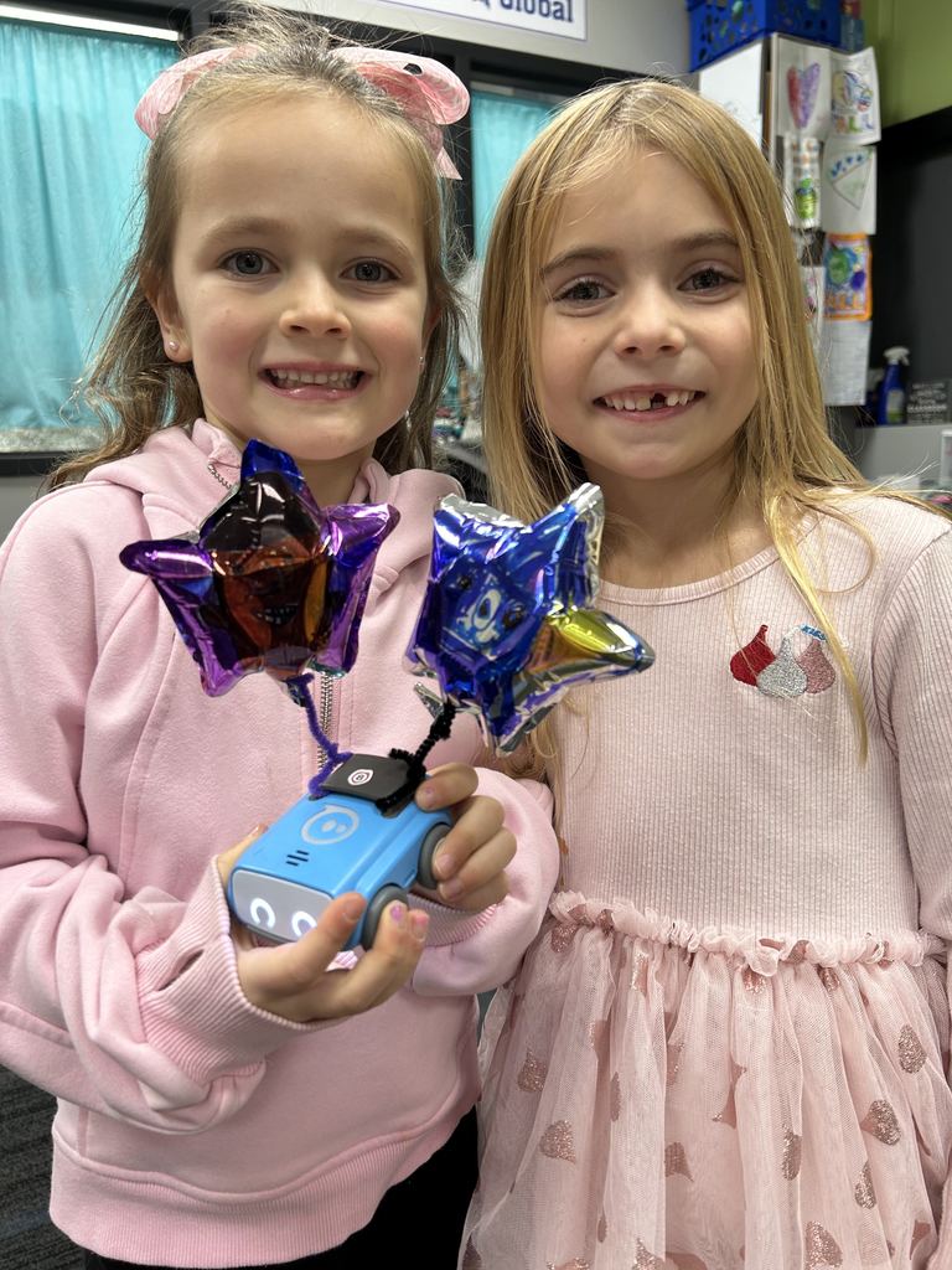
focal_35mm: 26
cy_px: 635
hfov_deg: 53.1
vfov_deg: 67.3
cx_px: 476
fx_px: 953
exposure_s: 1/60
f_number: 1.5
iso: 100
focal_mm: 5.7
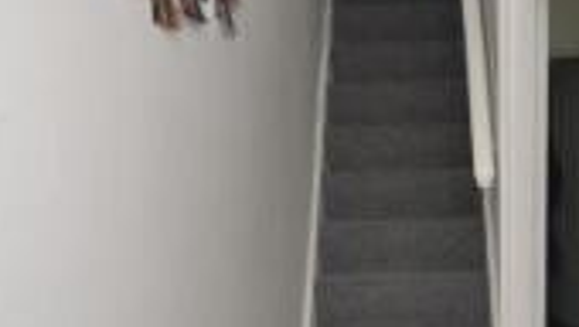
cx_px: 409
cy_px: 281
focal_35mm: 44
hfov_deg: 45.3
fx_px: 676
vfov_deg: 26.5
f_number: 5
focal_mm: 10
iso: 400
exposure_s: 1/160
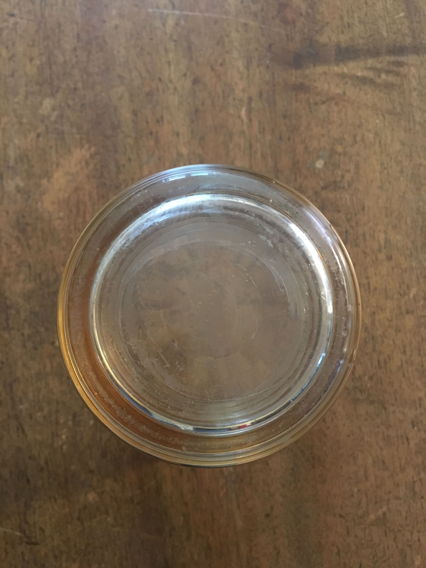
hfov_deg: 48.2
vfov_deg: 61.7
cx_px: 213
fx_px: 476
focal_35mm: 29
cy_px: 284
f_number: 2.2
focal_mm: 4.15
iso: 500
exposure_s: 1/17
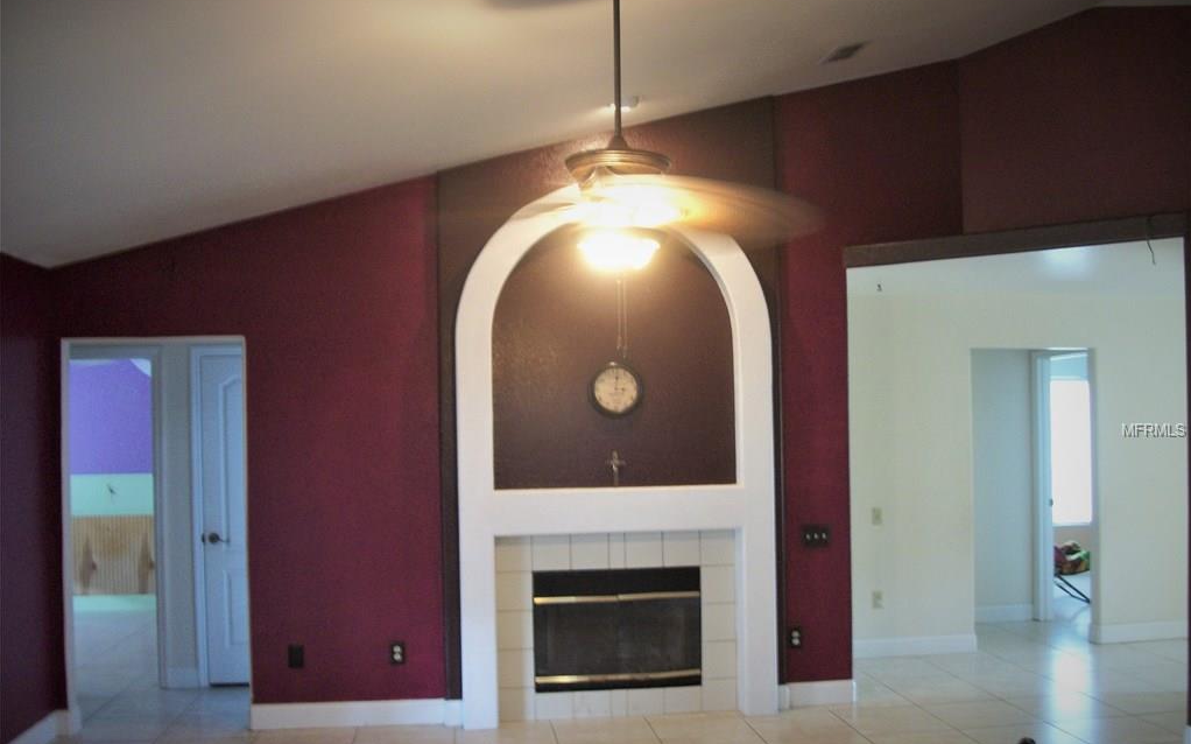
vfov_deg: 37.2
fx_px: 1103
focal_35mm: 34
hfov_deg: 56.7
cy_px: 430
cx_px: 596
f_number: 2.9
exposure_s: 1/8
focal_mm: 5.7
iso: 184
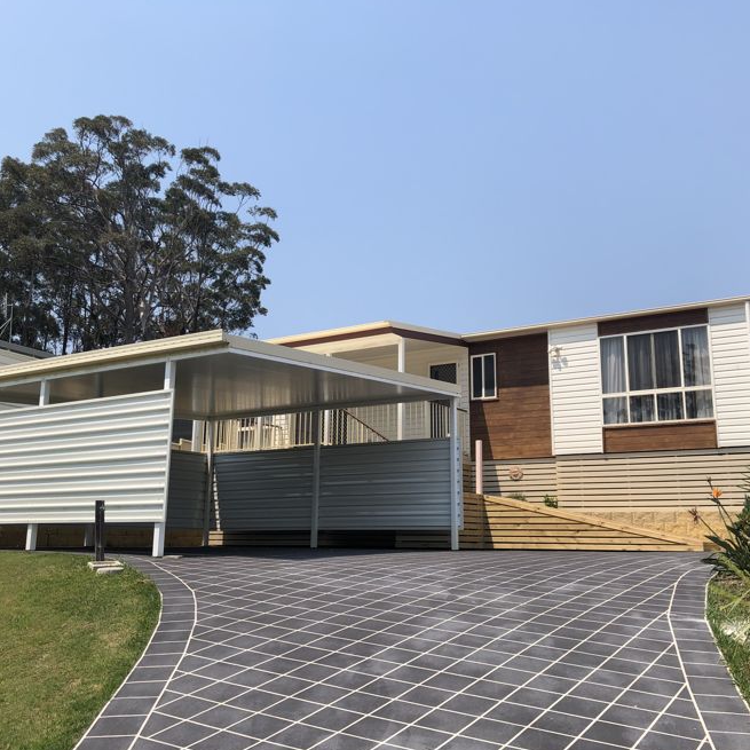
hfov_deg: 48.4
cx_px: 386
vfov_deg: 48.5
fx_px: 833
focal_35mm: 34
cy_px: 373
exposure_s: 1/2825
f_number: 1.8
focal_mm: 4
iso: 20
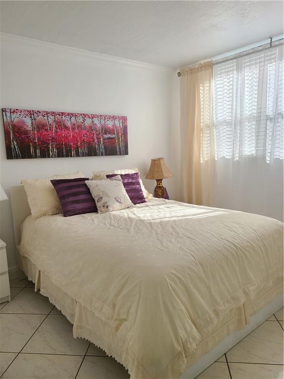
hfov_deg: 53.1
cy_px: 190
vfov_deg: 67.3
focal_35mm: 26
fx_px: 284
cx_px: 142
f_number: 1.8
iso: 40
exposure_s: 1/620
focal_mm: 5.4
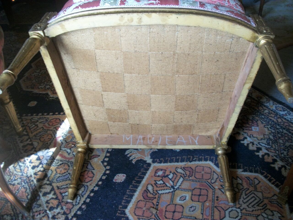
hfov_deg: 56.8
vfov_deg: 44.2
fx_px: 271
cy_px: 110
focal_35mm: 32
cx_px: 146
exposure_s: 1/30
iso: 160
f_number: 2.9
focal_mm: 5.7
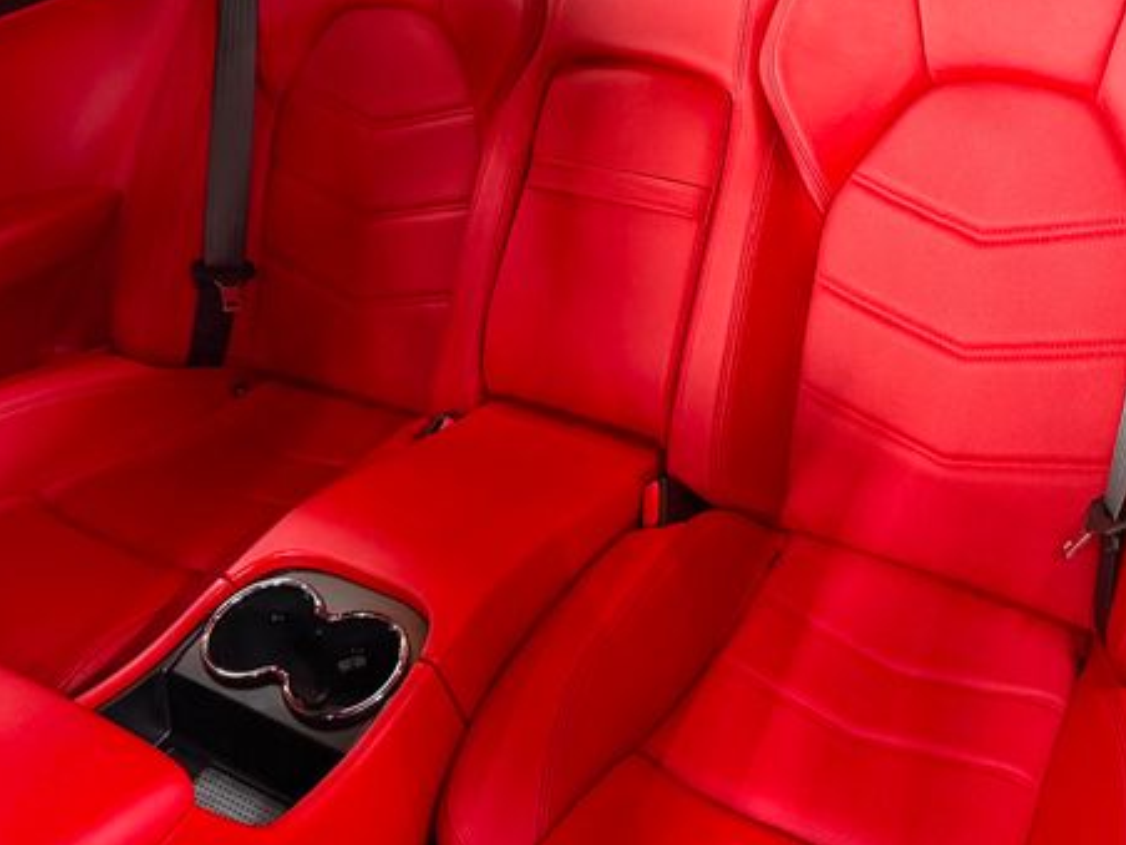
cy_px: 249
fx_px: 1106
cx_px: 693
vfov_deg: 41.0
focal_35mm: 34
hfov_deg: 53.5
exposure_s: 1/40
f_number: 1.78
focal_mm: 6.76
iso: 1000
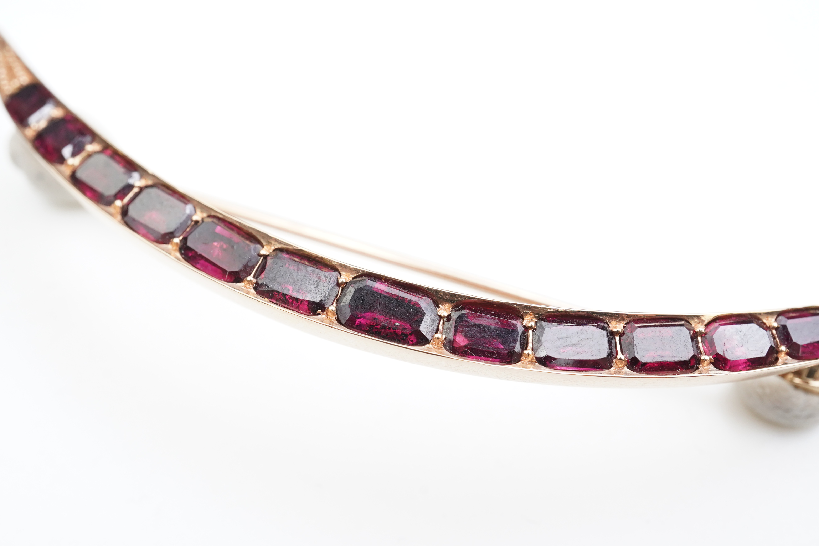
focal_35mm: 45
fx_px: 1024
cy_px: 273
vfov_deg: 29.9
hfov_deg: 43.6
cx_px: 410
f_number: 18
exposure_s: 1/100
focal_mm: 30
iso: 1000
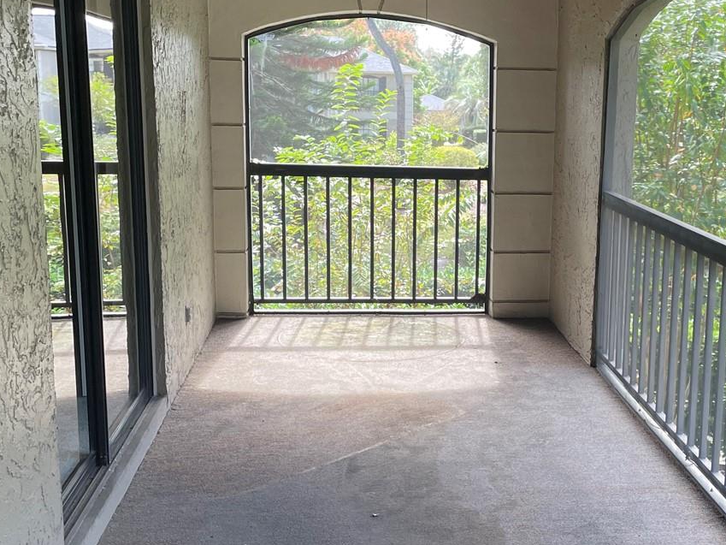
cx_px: 499
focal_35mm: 49
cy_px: 287
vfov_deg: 29.7
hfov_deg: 38.3
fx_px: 1028
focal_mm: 4.2
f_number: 1.6
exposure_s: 1/120
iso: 64
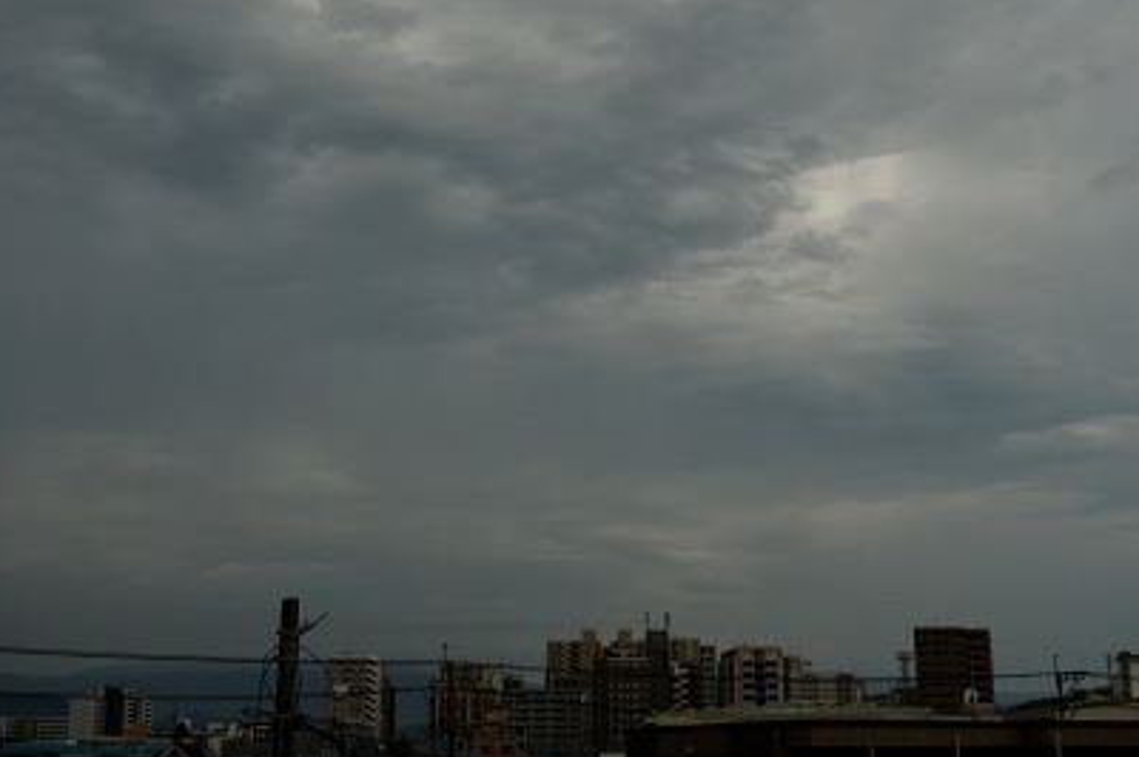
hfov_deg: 39.2
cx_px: 589
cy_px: 312
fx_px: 1600
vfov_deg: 26.6
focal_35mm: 51
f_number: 5.6
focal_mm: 27
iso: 100
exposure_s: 1/200
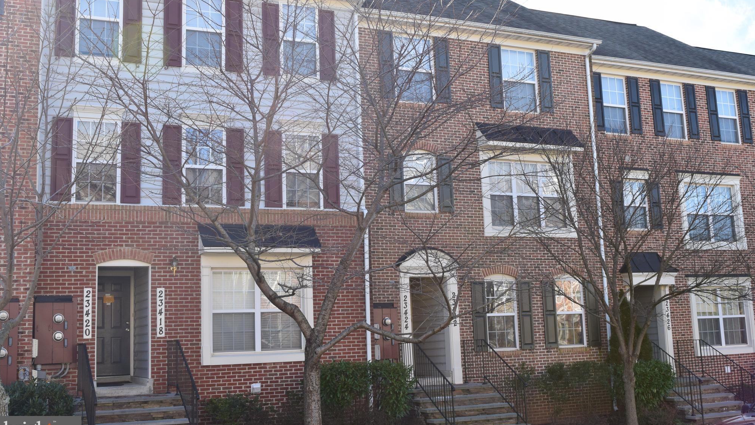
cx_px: 383
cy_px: 186
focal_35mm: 47
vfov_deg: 25.7
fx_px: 932
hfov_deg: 44.1
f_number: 10
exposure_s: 1/200
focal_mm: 29
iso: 400
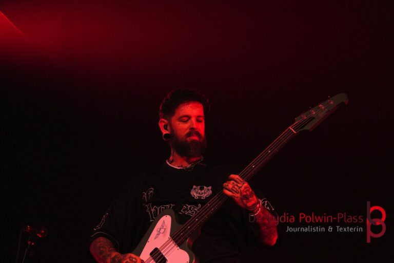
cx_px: 197
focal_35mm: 114
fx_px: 1248
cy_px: 132
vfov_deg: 12.0
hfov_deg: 17.9
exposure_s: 1/160
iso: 3200
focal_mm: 76
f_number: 5
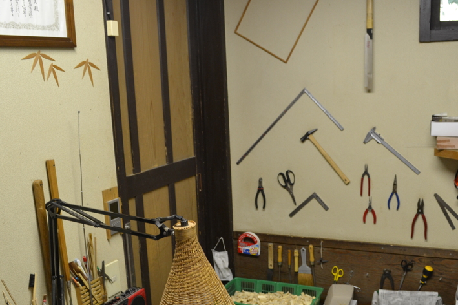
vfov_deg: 34.0
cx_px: 253
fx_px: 496
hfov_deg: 49.5
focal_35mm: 39
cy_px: 194
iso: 400
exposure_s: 1/15
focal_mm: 18
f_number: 5
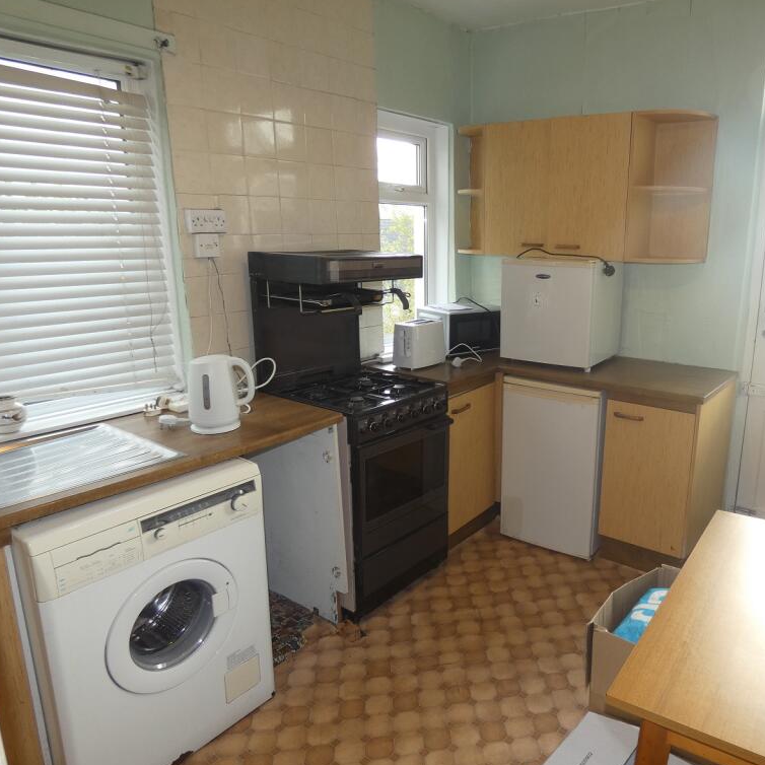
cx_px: 508
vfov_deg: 65.0
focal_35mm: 24
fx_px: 600
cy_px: 381
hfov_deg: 63.4
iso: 100
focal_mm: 3.6
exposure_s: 1/60
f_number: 2.8
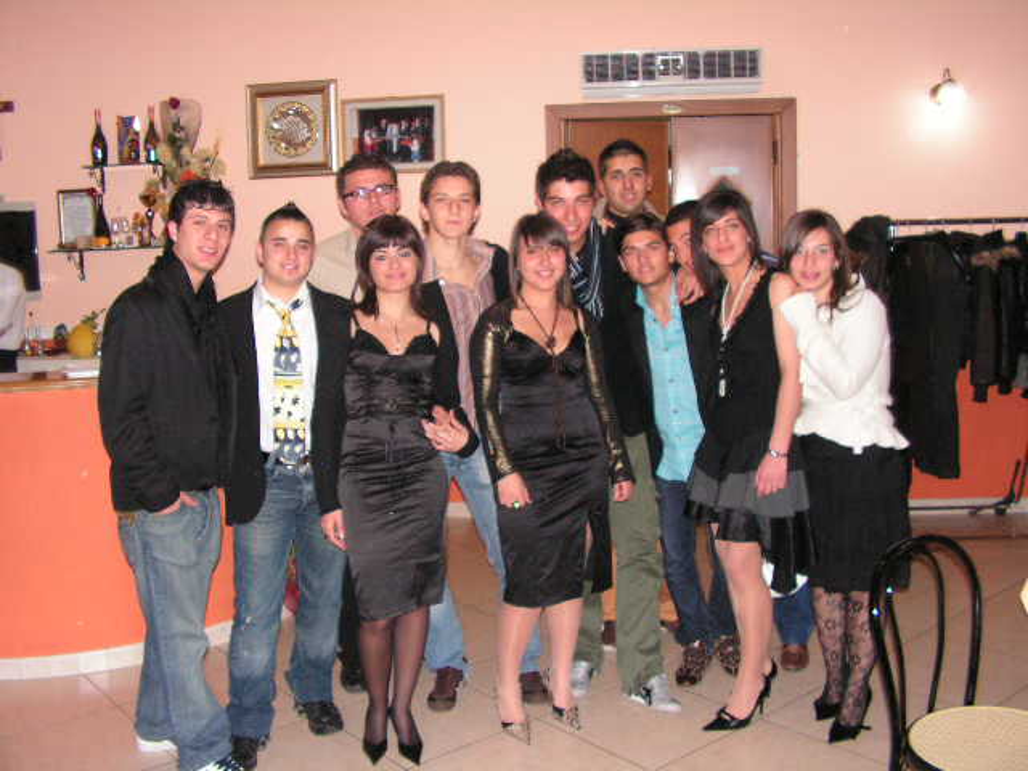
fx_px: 1069
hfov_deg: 51.4
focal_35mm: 36
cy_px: 386
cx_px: 514
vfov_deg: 39.7
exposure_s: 1/40
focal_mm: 6
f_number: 3.2
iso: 200
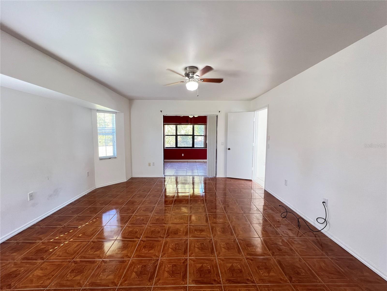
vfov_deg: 89.9
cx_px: 194
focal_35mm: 13
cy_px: 146
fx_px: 145
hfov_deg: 106.2
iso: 160
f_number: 1.8
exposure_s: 1/60
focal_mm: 1.57
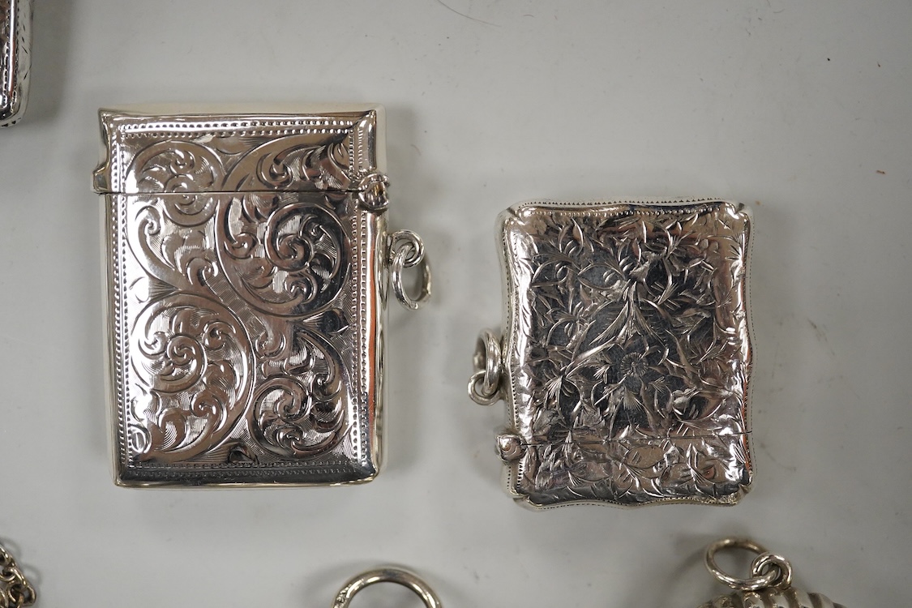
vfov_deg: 29.9
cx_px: 456
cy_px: 304
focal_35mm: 45
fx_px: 1140
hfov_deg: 43.6
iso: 2500
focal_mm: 30
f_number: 3.5
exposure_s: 1/800
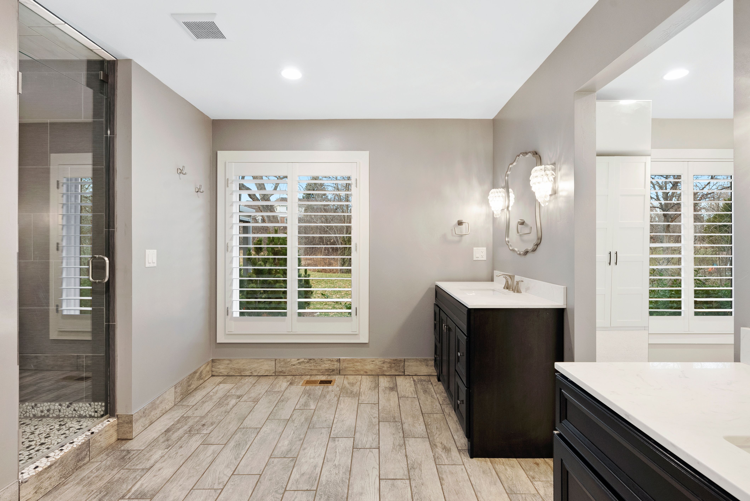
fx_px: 354
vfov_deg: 70.5
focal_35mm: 17
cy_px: 250
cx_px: 375
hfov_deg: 93.2
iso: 800
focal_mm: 17
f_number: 9
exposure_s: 1/8
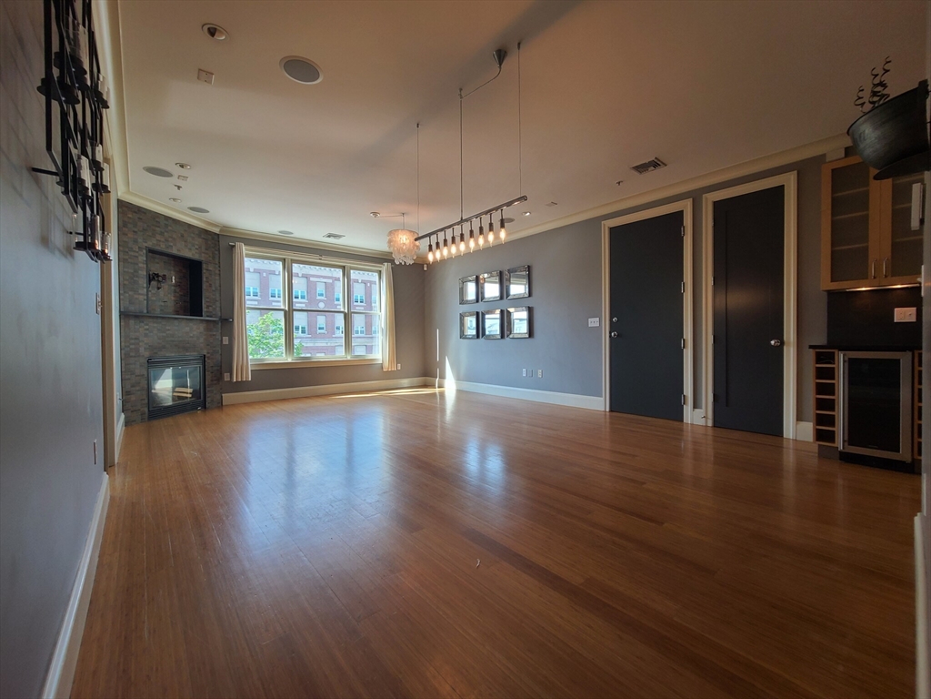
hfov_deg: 106.2
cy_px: 350
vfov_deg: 89.9
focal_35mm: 13
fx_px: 350
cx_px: 466
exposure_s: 1/119
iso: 100
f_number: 2.2
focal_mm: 2.2
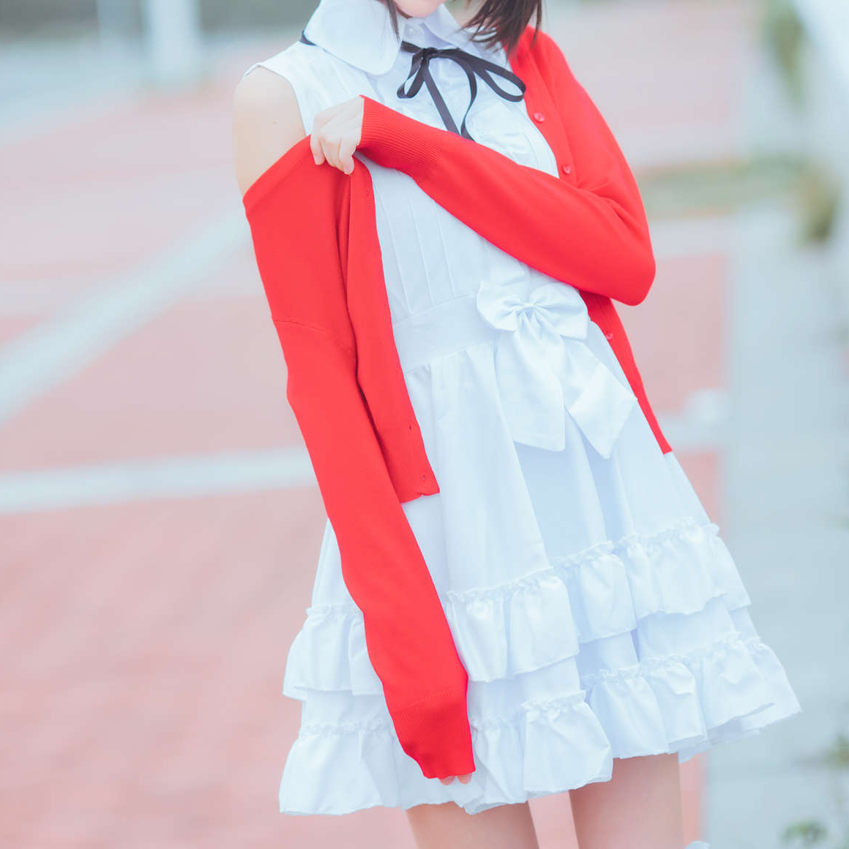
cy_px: 278
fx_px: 4939
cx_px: 437
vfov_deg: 9.8
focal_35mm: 178
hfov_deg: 9.8
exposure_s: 1/800
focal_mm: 135
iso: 400
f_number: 2.8
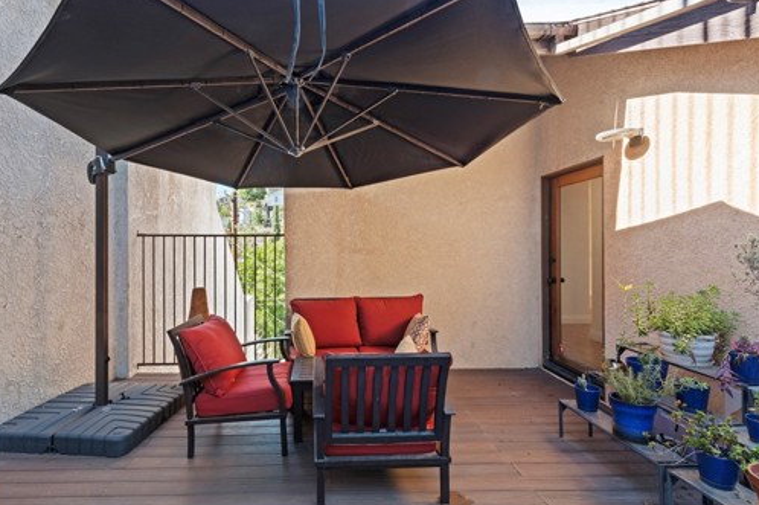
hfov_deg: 89.5
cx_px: 326
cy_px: 247
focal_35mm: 18
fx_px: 379
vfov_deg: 67.3
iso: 200
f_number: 9.5
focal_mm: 14
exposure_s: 1/6
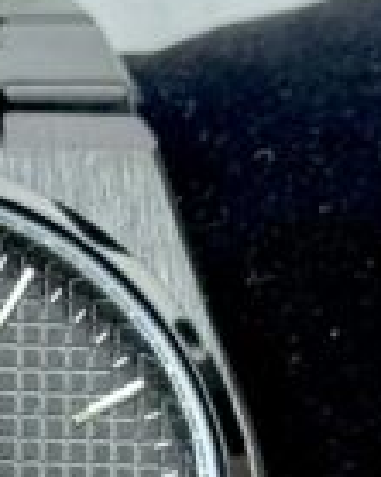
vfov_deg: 7.1
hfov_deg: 5.7
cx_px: -134
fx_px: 3810
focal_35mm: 270
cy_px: 717
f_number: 1.78
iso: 64
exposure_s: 1/100
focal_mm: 6.76
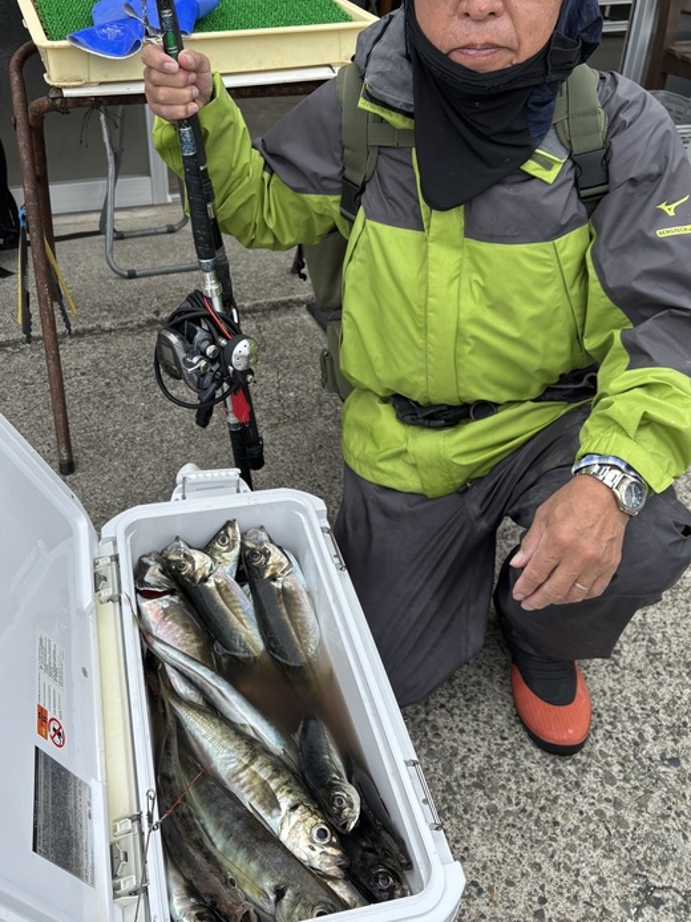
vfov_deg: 56.5
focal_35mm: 32
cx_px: 310
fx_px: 852
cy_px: 385
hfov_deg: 44.1
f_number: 1.6
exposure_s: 1/988
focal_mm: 5.96
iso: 50
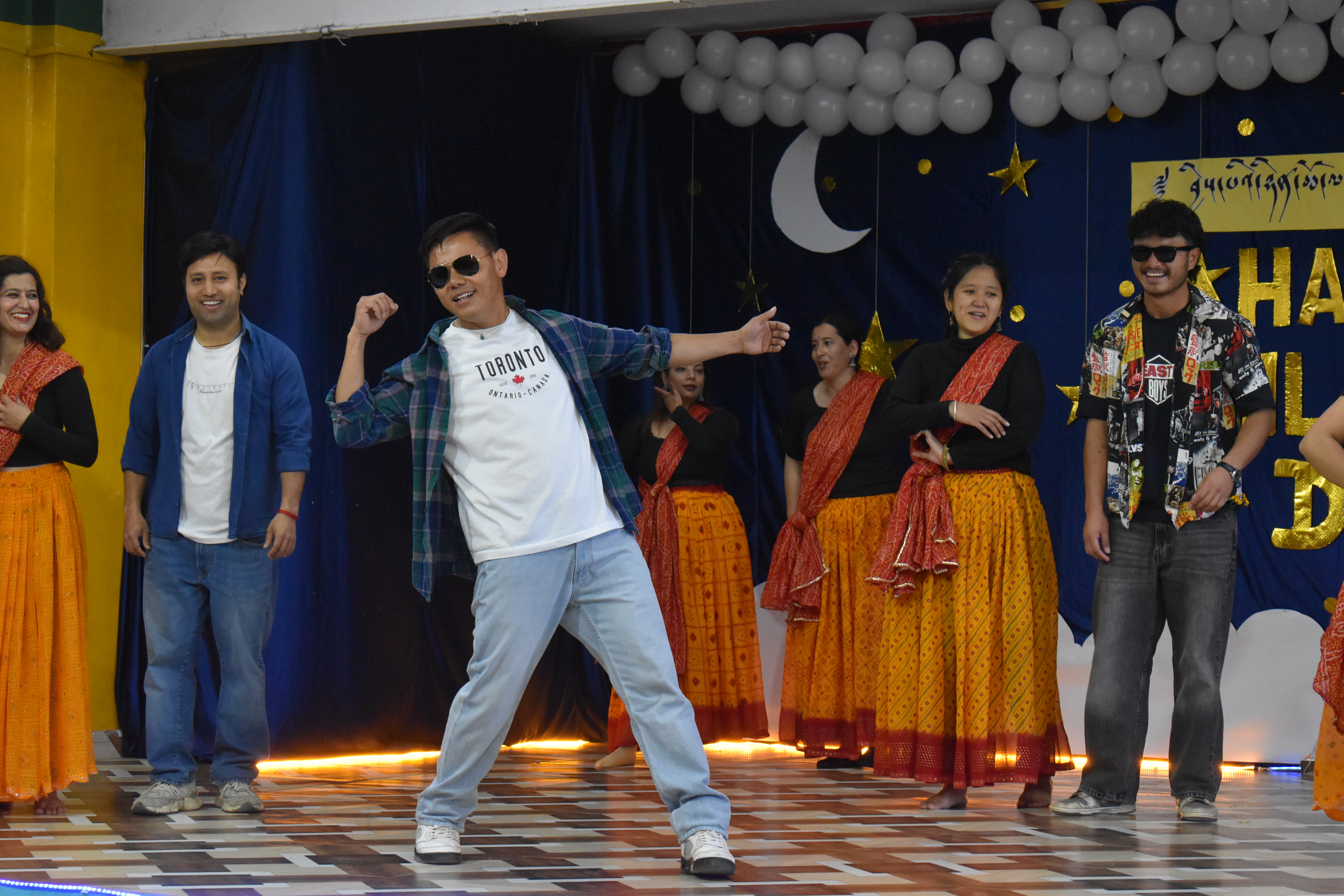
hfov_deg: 24.6
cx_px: 672
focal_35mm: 82
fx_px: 3080
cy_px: 448
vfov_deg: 16.6
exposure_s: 1/320
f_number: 5.6
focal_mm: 55
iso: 3200
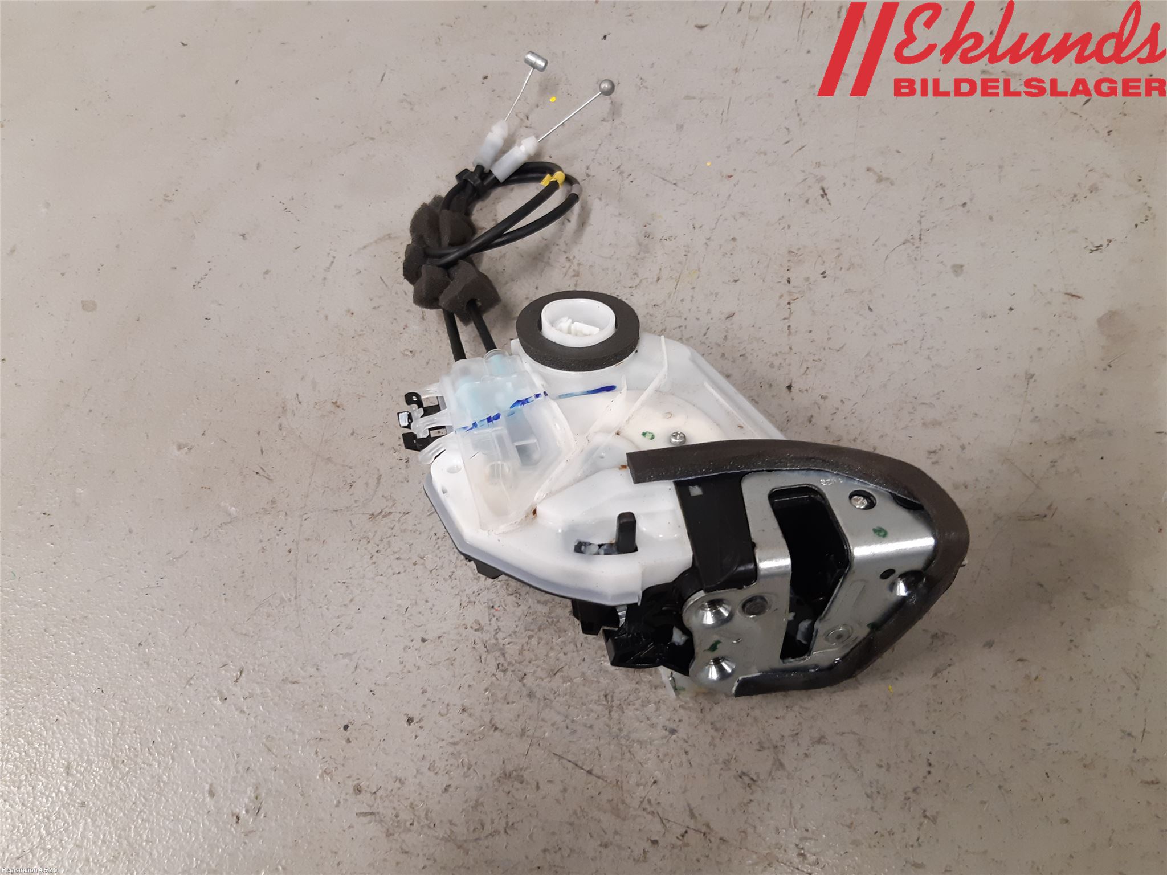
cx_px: 584
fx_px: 877
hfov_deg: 67.3
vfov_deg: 53.1
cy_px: 438
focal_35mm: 26
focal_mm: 3.93
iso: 160
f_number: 1.7
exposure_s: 1/50
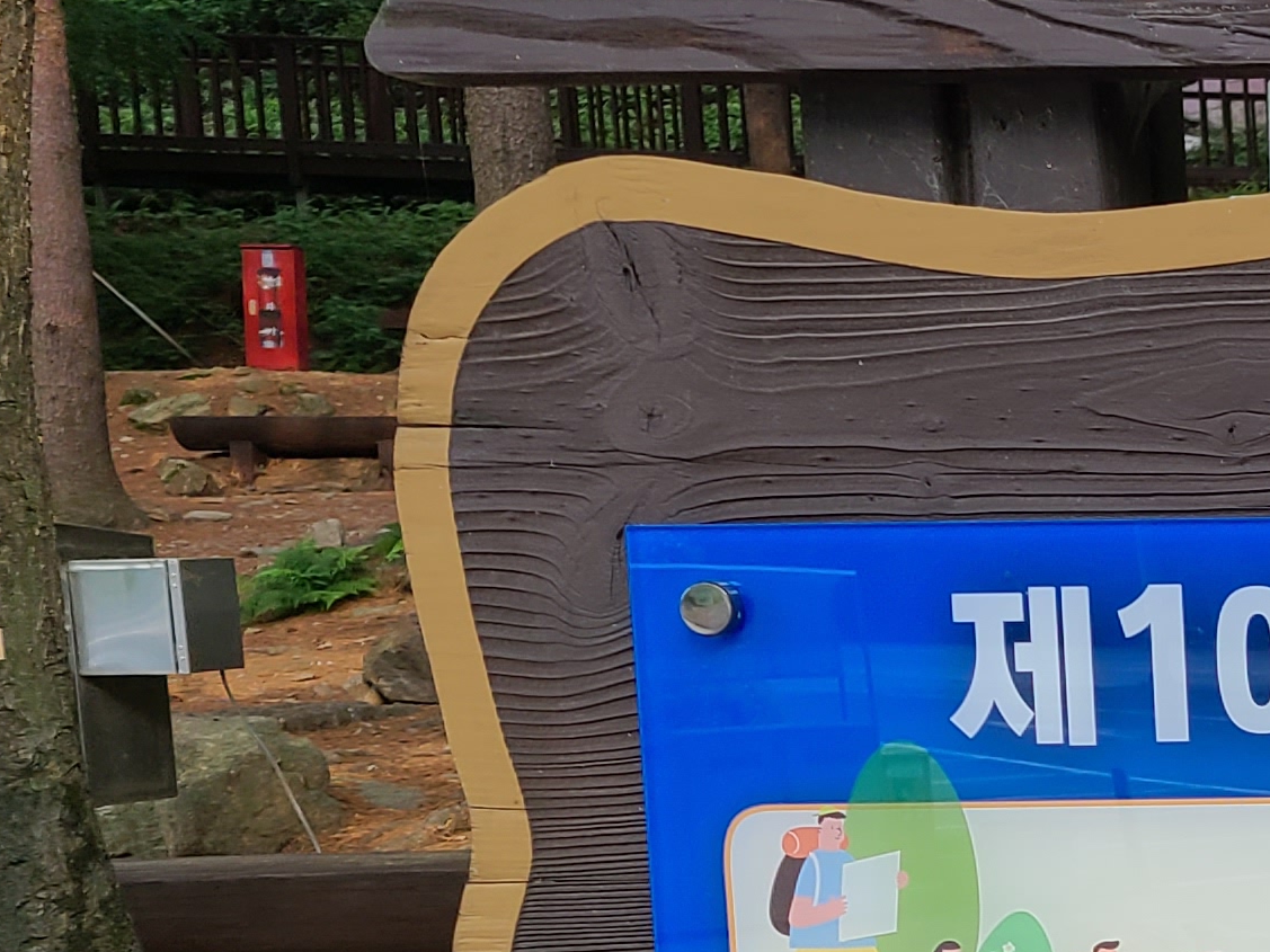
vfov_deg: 15.6
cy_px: 967
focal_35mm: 93
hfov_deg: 17.8
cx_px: 2151
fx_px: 3412
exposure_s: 1/165
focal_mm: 5.4
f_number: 1.8
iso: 40
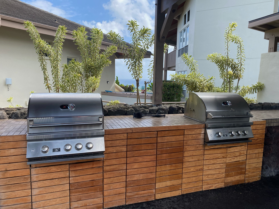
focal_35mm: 26
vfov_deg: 53.1
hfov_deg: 67.3
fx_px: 210
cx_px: 140
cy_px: 104
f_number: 1.8
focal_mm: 4.25
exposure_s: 1/981
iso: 32
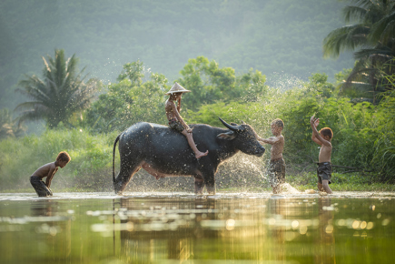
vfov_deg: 11.8
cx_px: 198
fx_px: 1273
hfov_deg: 17.6
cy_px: 132
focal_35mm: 116
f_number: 4.2
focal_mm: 116
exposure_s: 1/640
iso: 100
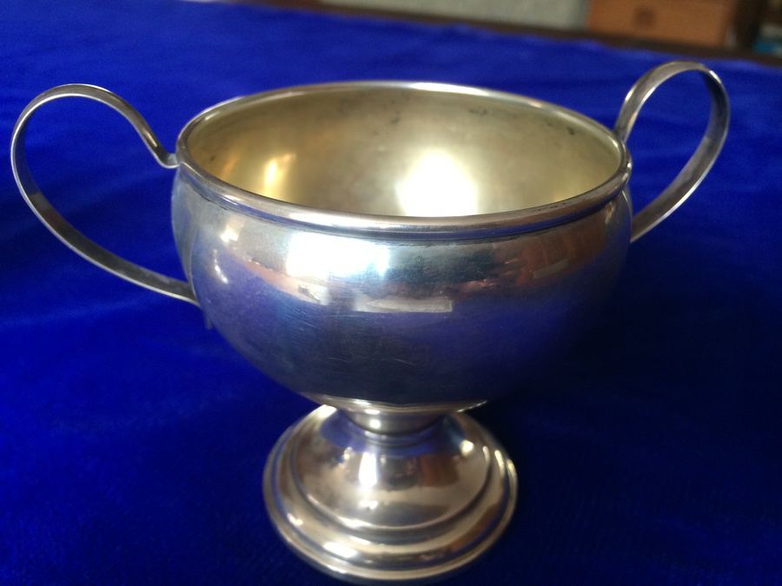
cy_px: 293
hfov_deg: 60.0
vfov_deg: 46.8
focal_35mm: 30
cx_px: 391
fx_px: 678
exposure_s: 1/30
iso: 100
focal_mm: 4.12
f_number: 2.2
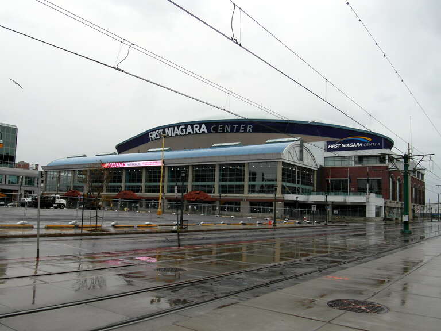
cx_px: 220
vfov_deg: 44.2
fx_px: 408
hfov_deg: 56.8
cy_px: 166
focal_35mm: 32
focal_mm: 5.3
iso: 80
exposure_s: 1/180
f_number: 5
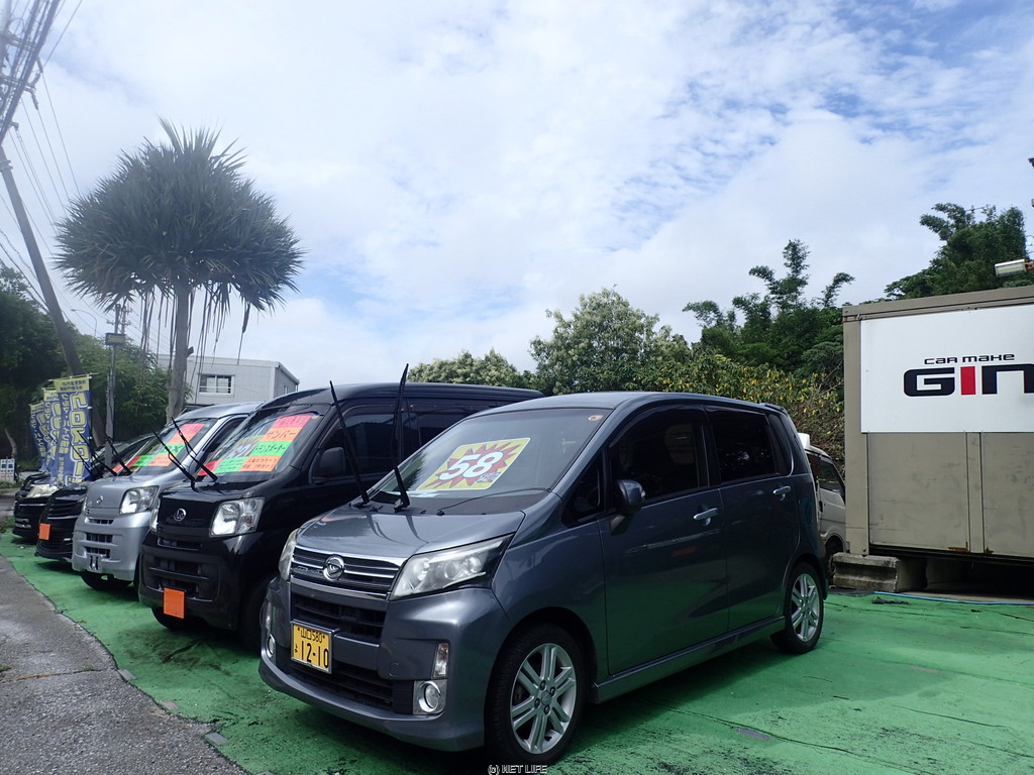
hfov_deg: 69.4
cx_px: 517
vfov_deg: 54.9
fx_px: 747
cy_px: 388
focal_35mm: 25
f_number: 8
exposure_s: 1/200
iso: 100
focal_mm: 4.5
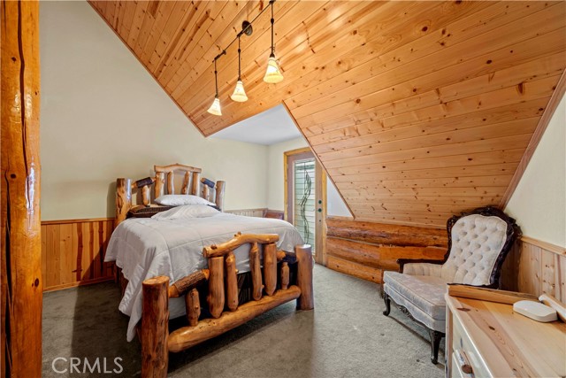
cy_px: 189
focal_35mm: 14
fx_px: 220
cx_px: 283
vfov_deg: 81.2
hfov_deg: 104.2
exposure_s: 3.2
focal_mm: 14
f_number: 8
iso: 200
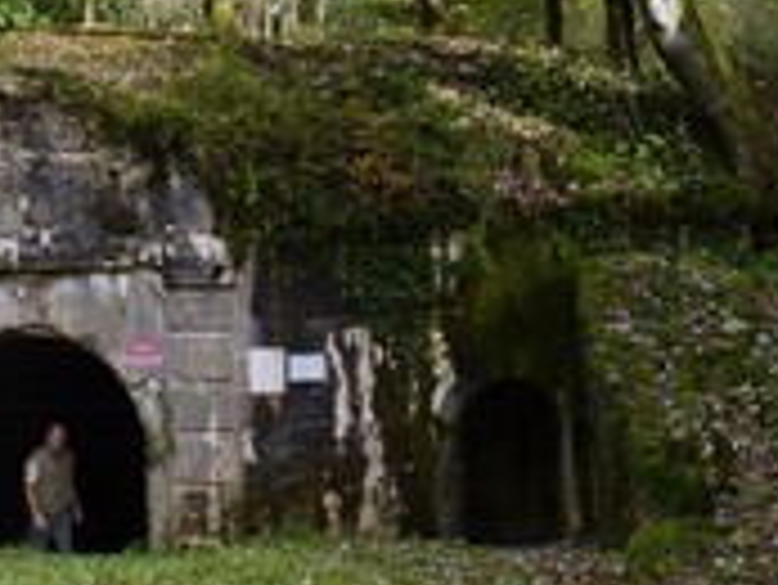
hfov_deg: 19.2
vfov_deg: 15.1
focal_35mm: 98
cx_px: -81
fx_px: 2204
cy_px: 207
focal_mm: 42
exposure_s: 1/160
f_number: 8
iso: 400
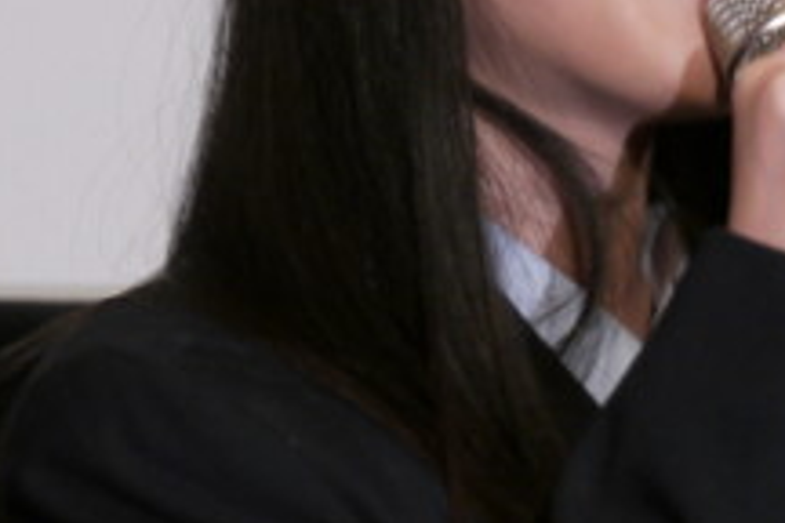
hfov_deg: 2.5
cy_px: -149
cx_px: 578
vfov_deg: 1.7
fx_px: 17661
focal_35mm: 810
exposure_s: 1/15
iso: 400
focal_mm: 140
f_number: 5.8
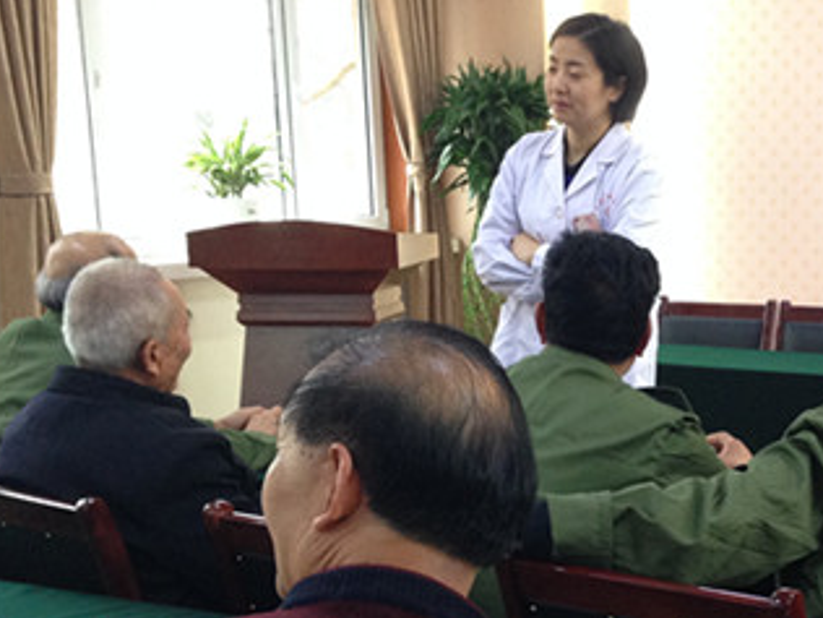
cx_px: 662
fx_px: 1688
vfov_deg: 20.4
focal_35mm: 71
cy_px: 529
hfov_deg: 26.9
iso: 160
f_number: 2.4
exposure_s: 1/20
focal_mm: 4.12
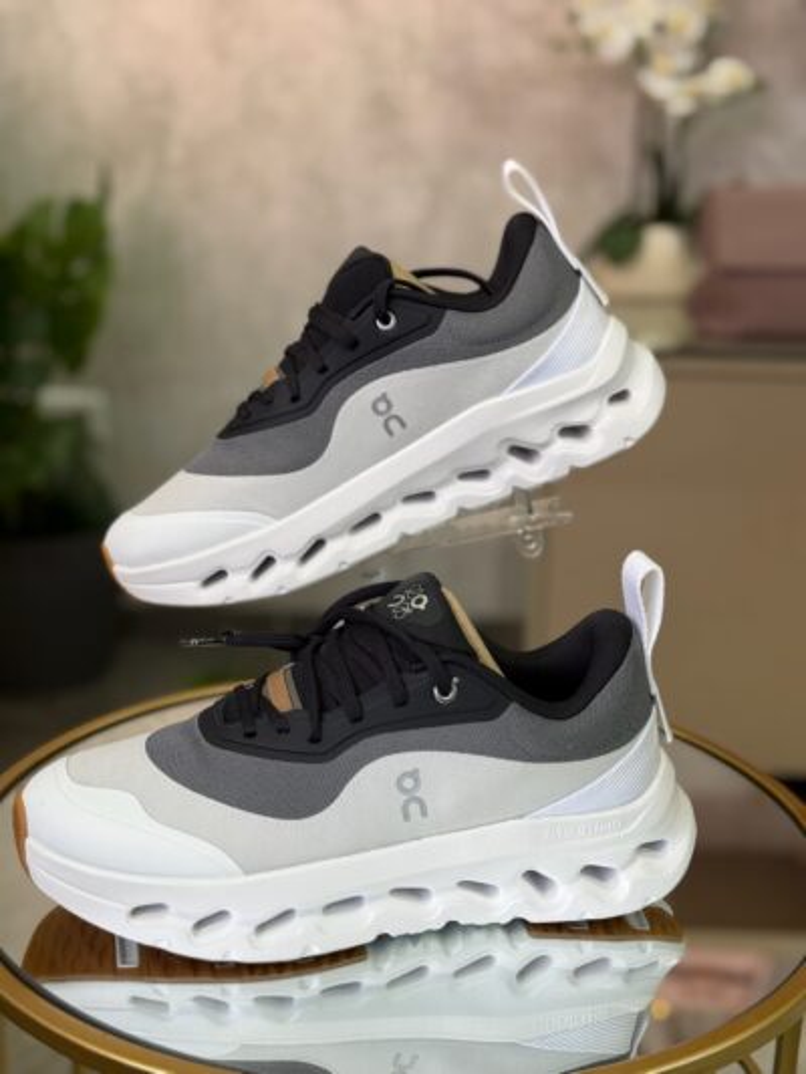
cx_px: 403
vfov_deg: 39.6
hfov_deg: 30.3
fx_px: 1490
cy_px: 537
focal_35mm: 48
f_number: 1.78
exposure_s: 1/122
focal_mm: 6.76
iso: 80
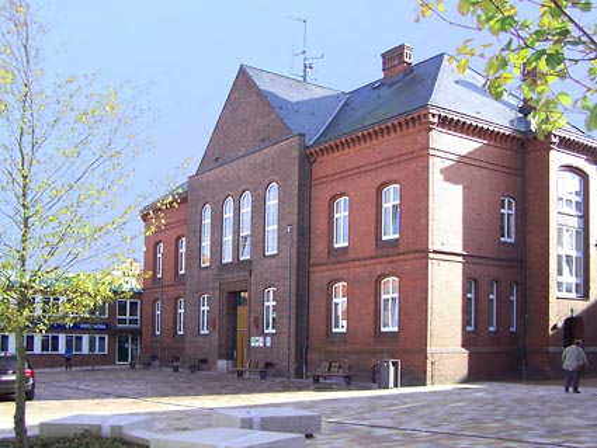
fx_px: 656
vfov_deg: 37.7
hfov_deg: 49.0
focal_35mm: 38
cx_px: 298
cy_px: 224
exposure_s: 1/250
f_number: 2.8
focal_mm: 6.3
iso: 64
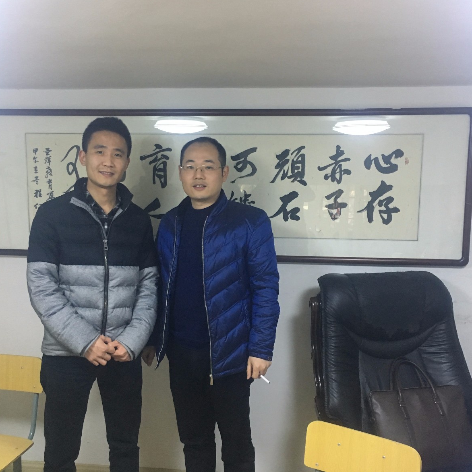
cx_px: 227
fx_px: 540
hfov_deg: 47.2
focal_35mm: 35
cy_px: 231
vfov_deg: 47.2
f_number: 2.2
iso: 200
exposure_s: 1/25
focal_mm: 4.15
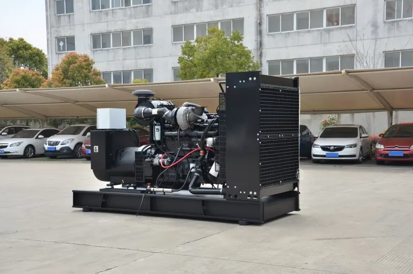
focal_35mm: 52
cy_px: 137
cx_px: 206
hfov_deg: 37.9
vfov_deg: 25.6
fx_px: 601
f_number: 7.1
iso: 100
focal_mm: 35
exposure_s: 1/200
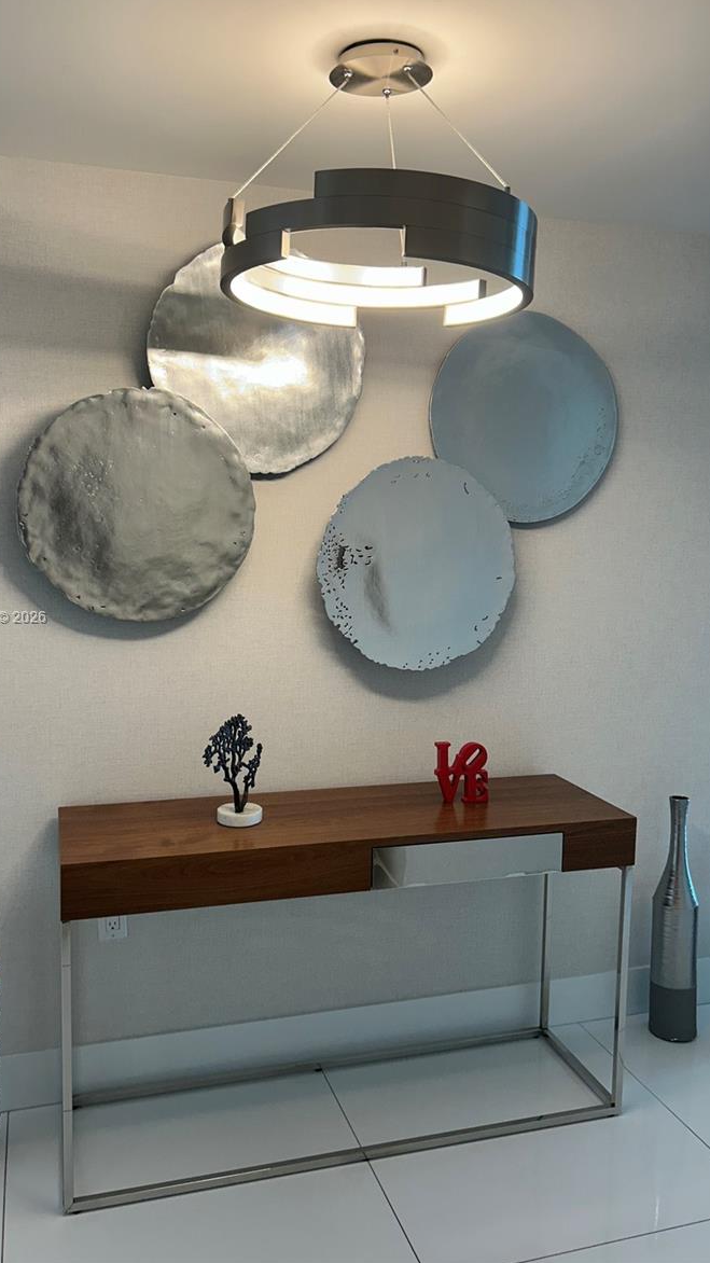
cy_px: 619
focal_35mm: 29
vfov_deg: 66.1
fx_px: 971
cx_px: 332
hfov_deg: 40.2
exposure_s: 1/120
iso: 64
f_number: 1.5
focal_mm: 5.7
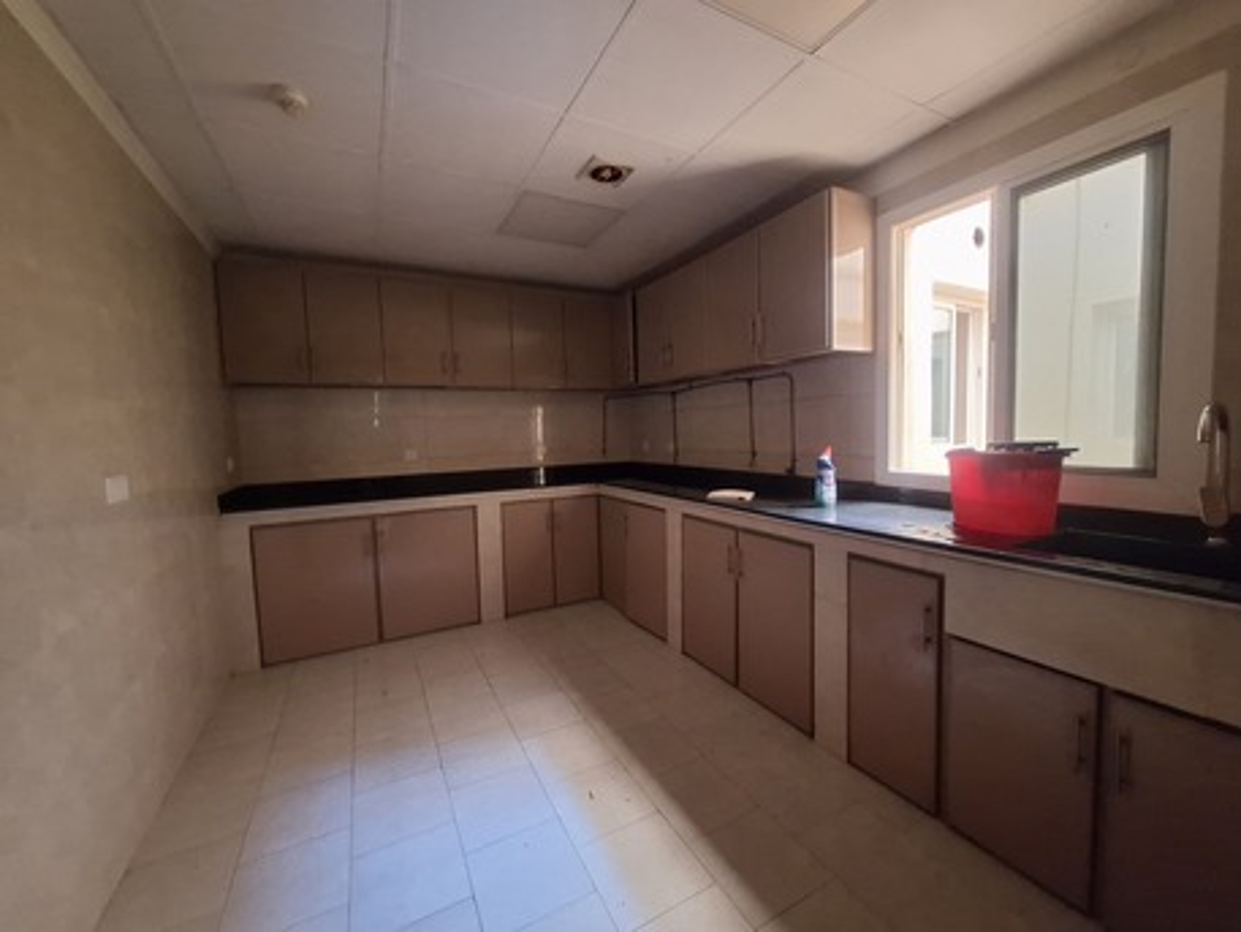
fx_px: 466
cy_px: 466
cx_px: 620
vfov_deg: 89.9
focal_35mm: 13
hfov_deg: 106.2
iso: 800
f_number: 2.2
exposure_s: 1/20
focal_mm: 1.74
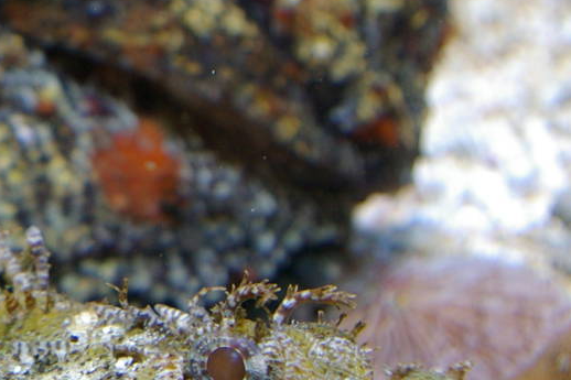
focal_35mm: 107
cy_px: 129
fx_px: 1689
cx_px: -101
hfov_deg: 18.3
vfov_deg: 12.8
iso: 400
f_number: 5.6
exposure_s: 1/45
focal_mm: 23
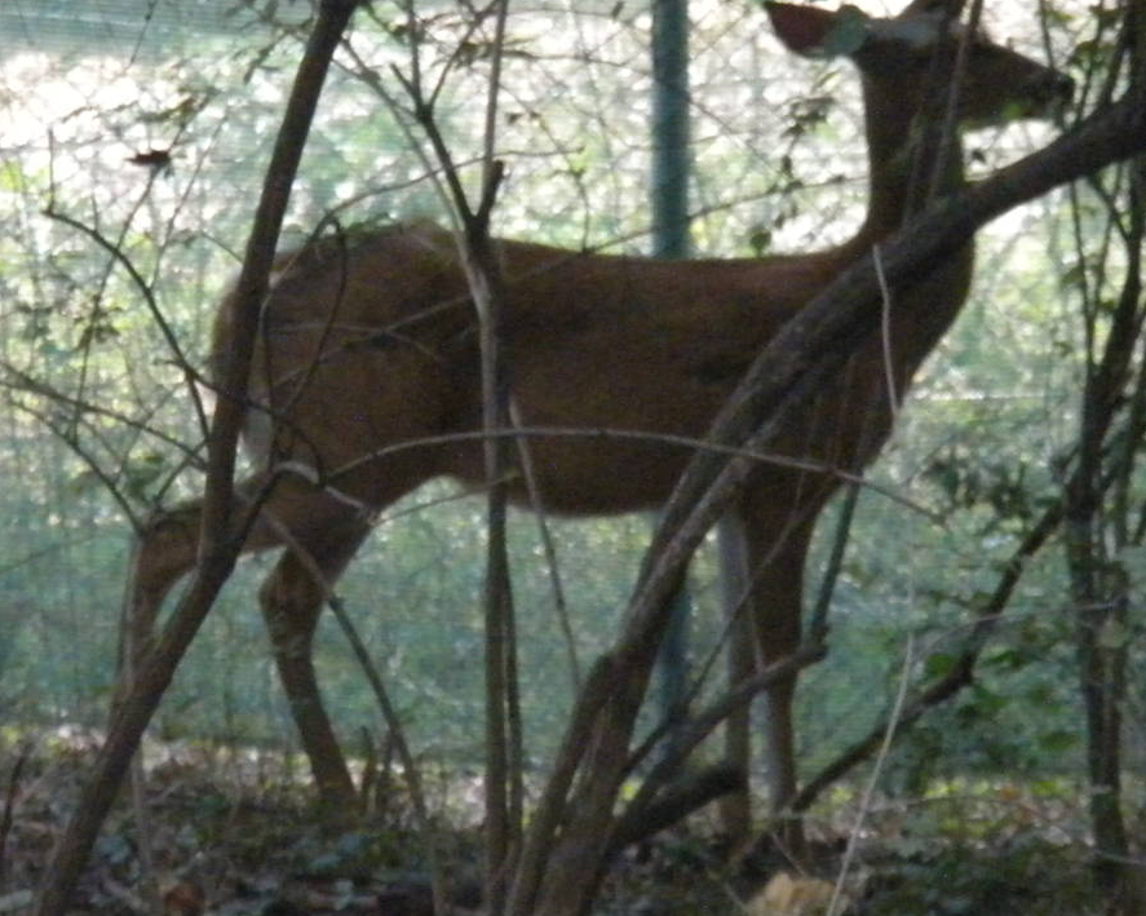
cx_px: 659
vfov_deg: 3.4
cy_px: 415
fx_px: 15529
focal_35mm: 458
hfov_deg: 4.2
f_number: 5.3
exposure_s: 1/207
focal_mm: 46.2
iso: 800
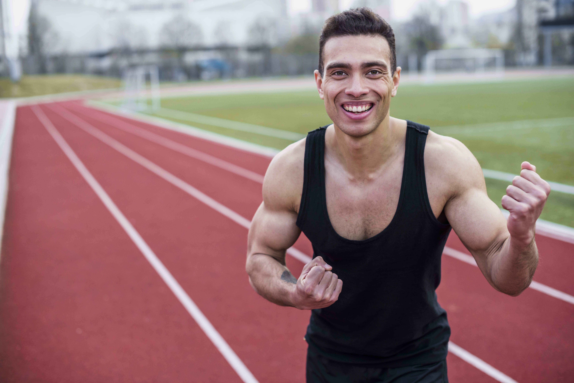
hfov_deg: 39.6
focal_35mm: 50
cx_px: 287
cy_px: 192
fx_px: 797
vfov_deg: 27.0
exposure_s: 1/500
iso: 400
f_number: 2.8
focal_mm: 50
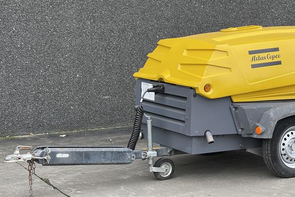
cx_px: 189
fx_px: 721
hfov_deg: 23.1
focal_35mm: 88
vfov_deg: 15.5
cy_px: 100
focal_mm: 7.5
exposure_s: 1/99
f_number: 2.2
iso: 50
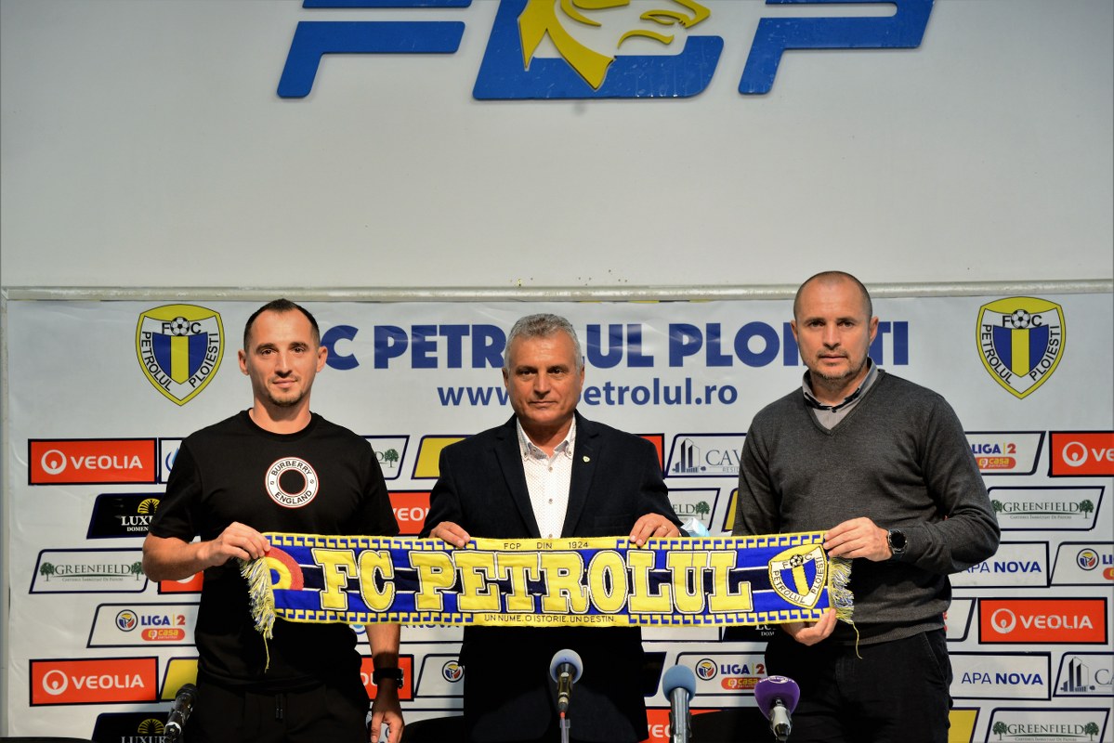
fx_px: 3869
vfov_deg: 11.0
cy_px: 372
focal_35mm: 125
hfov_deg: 16.4
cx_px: 557
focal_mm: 125
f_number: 6.3
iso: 1600
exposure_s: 1/125
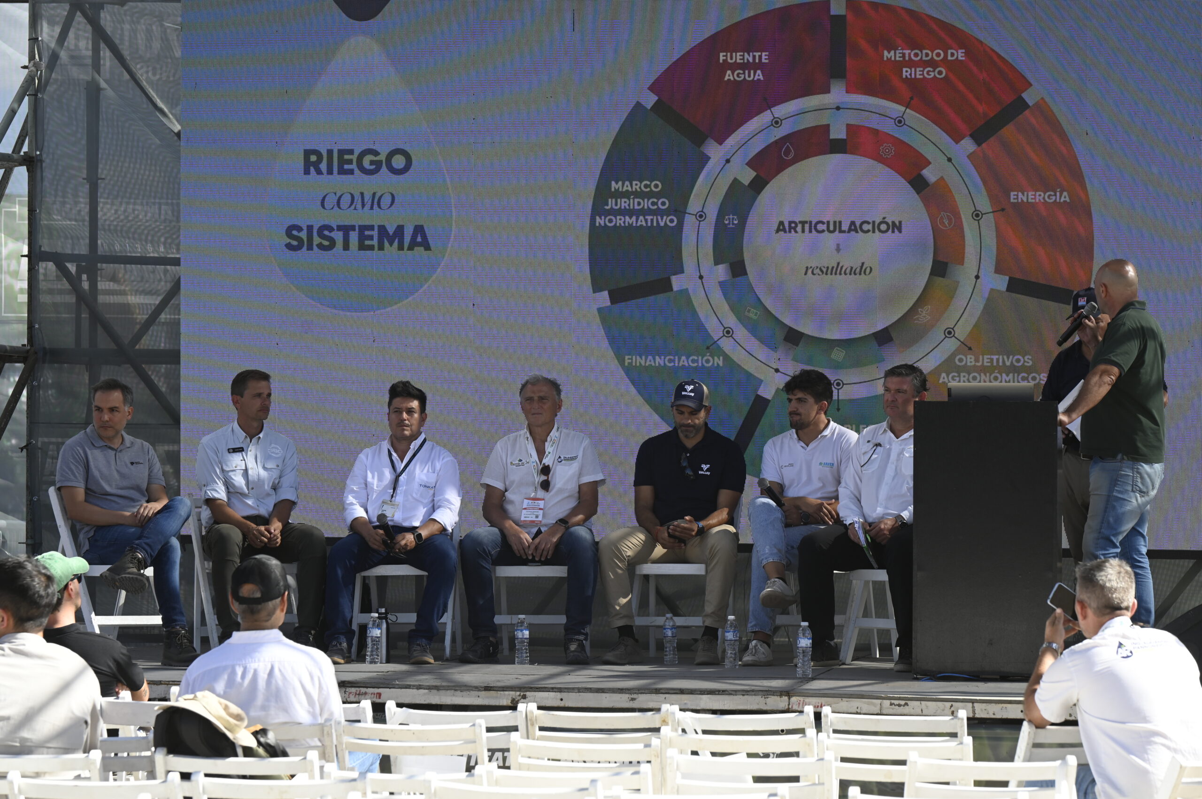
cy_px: 400
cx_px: 601
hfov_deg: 19.5
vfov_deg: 13.0
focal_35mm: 105
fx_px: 3503
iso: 250
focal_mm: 105
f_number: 7.1
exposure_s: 1/320
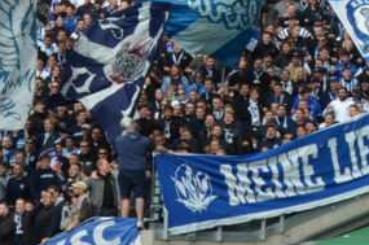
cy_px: -248
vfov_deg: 4.6
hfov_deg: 7.0
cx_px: 164
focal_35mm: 295
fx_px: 3017
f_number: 7.1
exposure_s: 1/200
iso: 200
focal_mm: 35
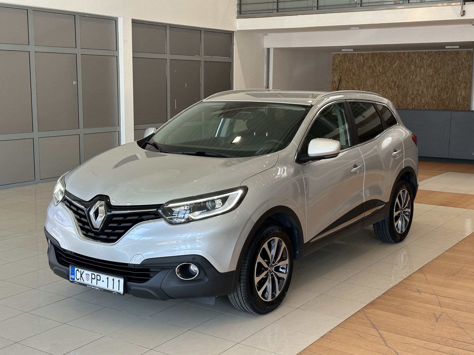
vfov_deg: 30.3
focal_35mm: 48
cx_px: 237
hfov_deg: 39.7
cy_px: 178
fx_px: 657
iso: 64
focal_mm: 6.86
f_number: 1.78
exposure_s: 1/341
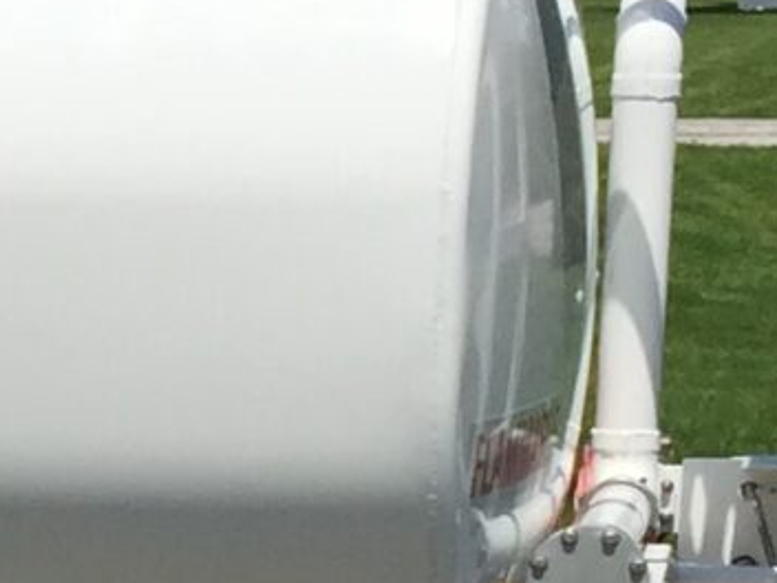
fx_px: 4736
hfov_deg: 8.5
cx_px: -1152
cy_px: 780
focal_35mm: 211
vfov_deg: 7.0
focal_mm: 4.15
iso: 32
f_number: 2.2
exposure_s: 1/3968
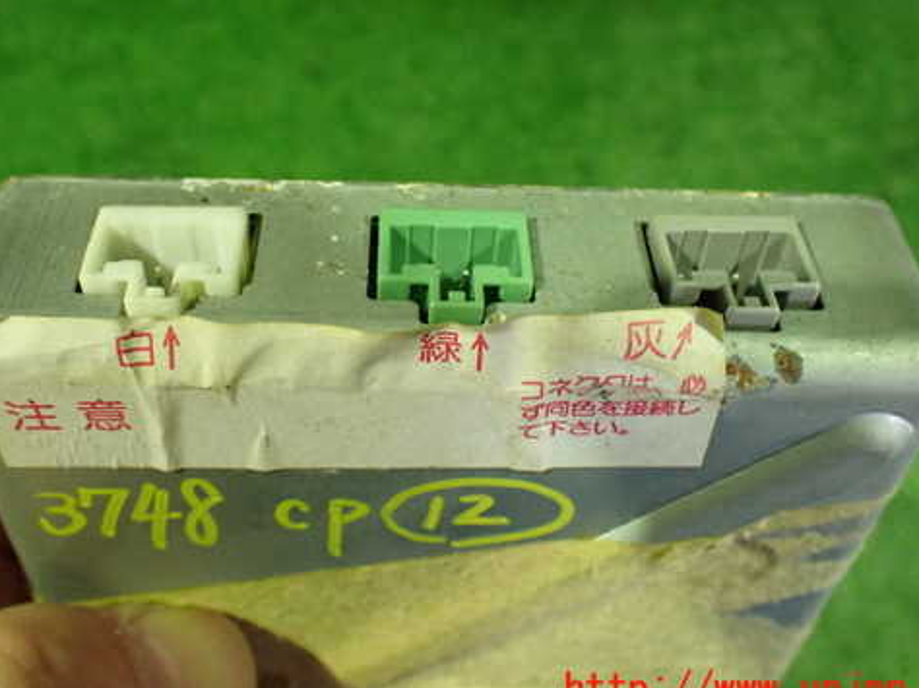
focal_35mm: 38
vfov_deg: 37.6
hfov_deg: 48.9
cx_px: 421
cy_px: 279
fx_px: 1008
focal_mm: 5.4
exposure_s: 1/30
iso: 1000
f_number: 2.3
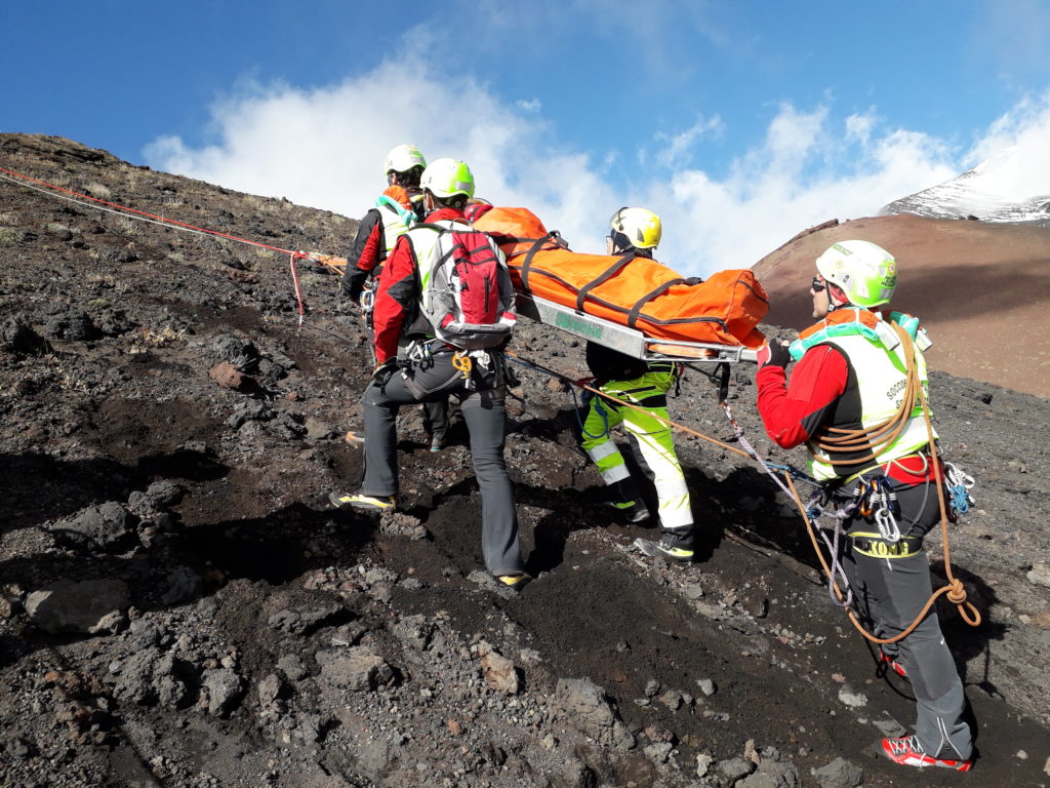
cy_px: 394
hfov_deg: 65.3
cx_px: 525
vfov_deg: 51.4
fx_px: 819
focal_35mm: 27
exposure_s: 1/1171
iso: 40
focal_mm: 3.6
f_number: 1.9
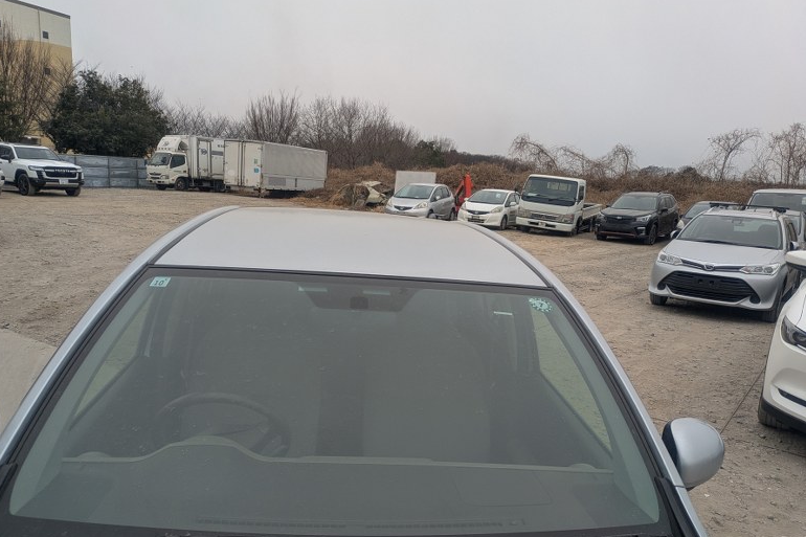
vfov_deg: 47.8
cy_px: 294
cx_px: 389
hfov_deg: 67.4
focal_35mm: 27
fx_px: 604
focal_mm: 5.43
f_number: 1.89
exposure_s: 1/560
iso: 49
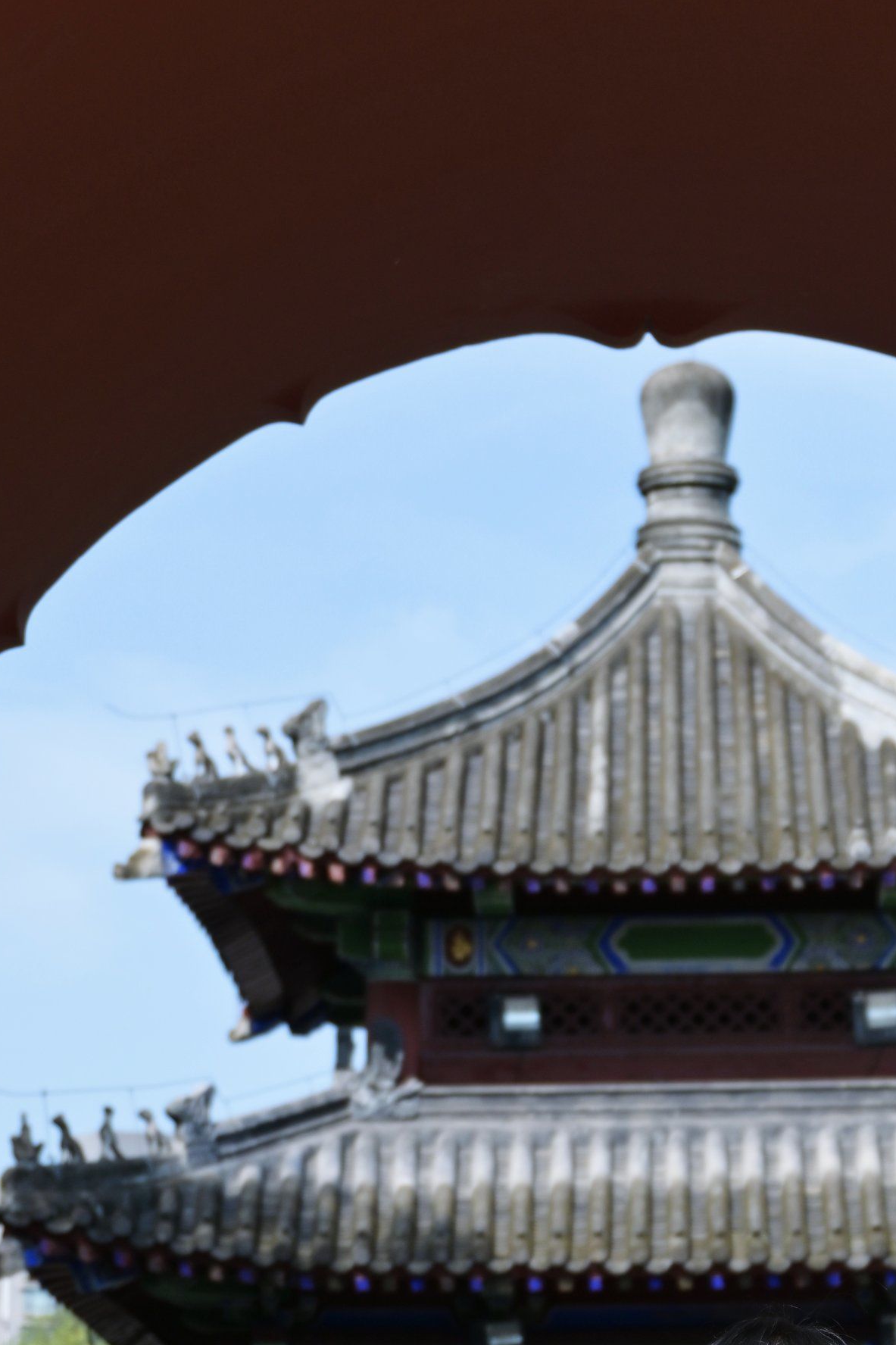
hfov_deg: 10.1
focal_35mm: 135
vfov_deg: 15.1
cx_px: 741
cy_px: 993
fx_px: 5041
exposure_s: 1/833
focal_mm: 52
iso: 125
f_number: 5
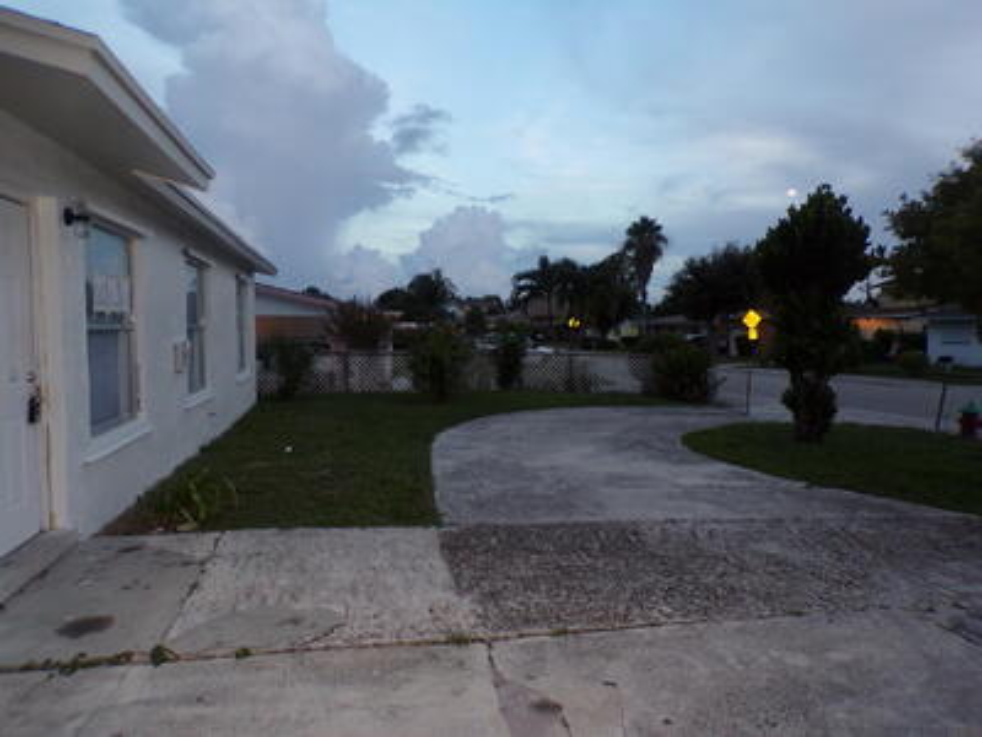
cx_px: 491
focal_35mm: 24
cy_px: 368
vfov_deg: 56.8
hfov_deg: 71.6
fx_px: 681
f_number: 3
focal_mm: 4.3
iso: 141
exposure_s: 1/60
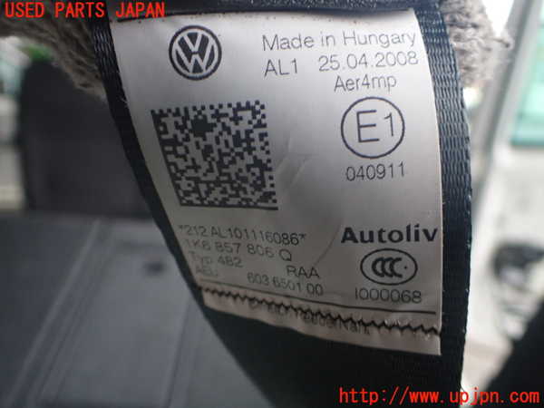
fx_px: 471
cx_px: 272
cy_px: 204
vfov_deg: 46.8
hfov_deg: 60.0
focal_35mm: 30
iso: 320
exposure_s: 1/125
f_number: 2.3
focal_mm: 5.4
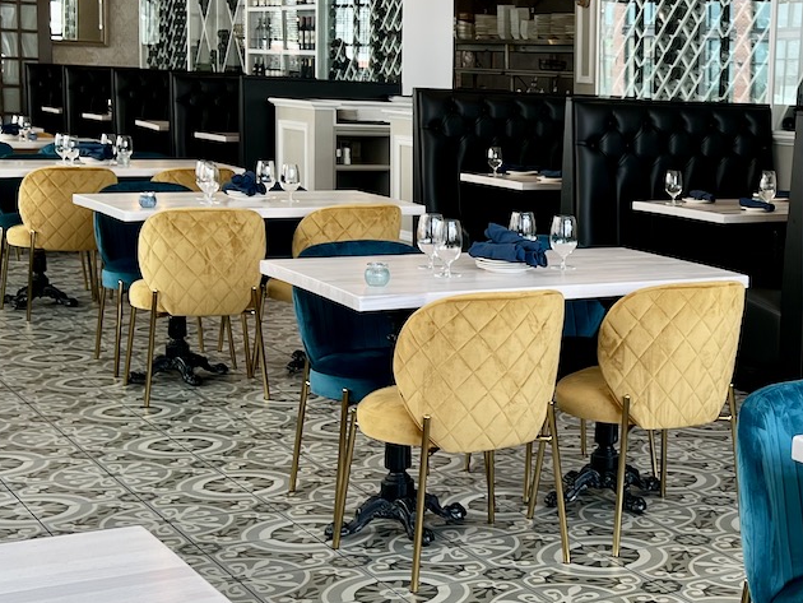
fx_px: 1532
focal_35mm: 66
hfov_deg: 28.0
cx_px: 761
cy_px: 300
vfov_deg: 22.3
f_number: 1.5
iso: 32
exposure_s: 1/124
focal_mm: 5.7
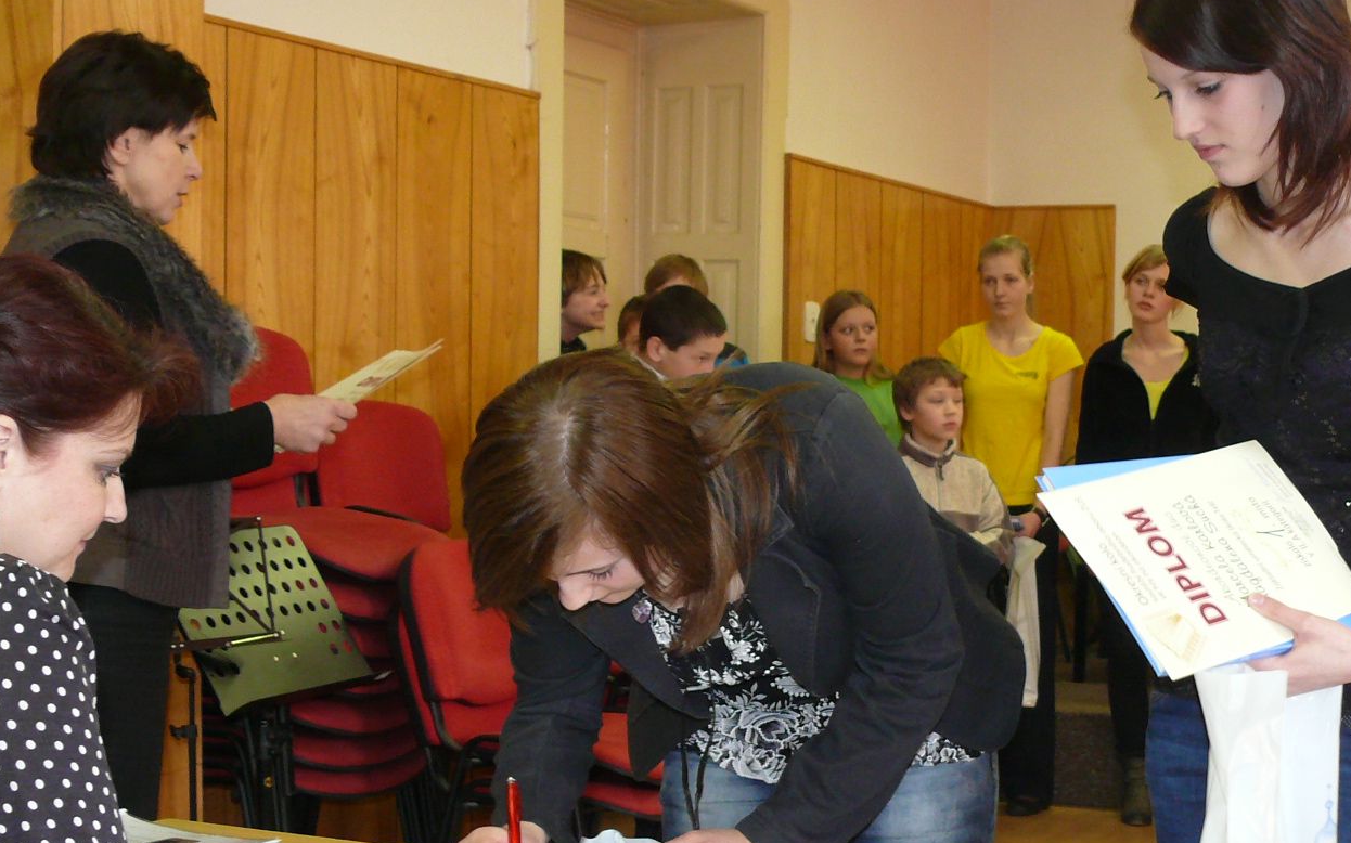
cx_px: 934
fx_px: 2245
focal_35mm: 61
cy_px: 555
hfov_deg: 33.1
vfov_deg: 21.2
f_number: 2.8
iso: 200
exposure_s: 1/30
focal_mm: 7.4
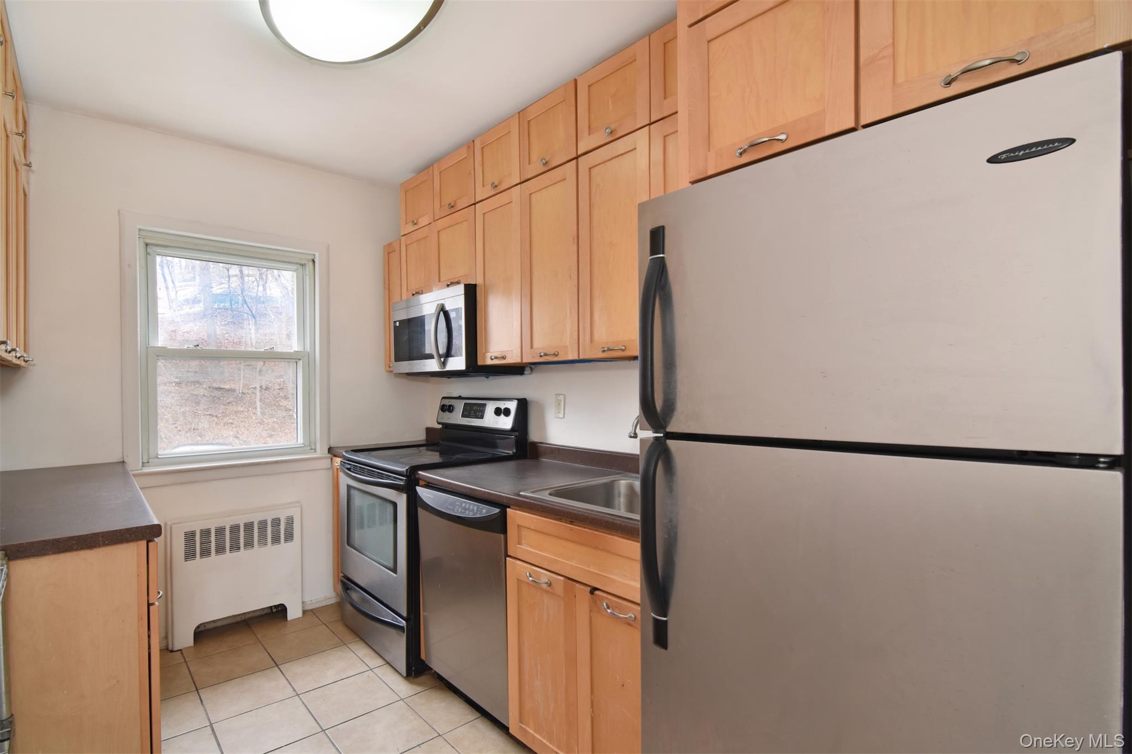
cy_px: 377
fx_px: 519
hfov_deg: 95.0
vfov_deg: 72.0
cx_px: 566
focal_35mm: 16
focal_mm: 11
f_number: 9
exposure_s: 1/15
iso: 640
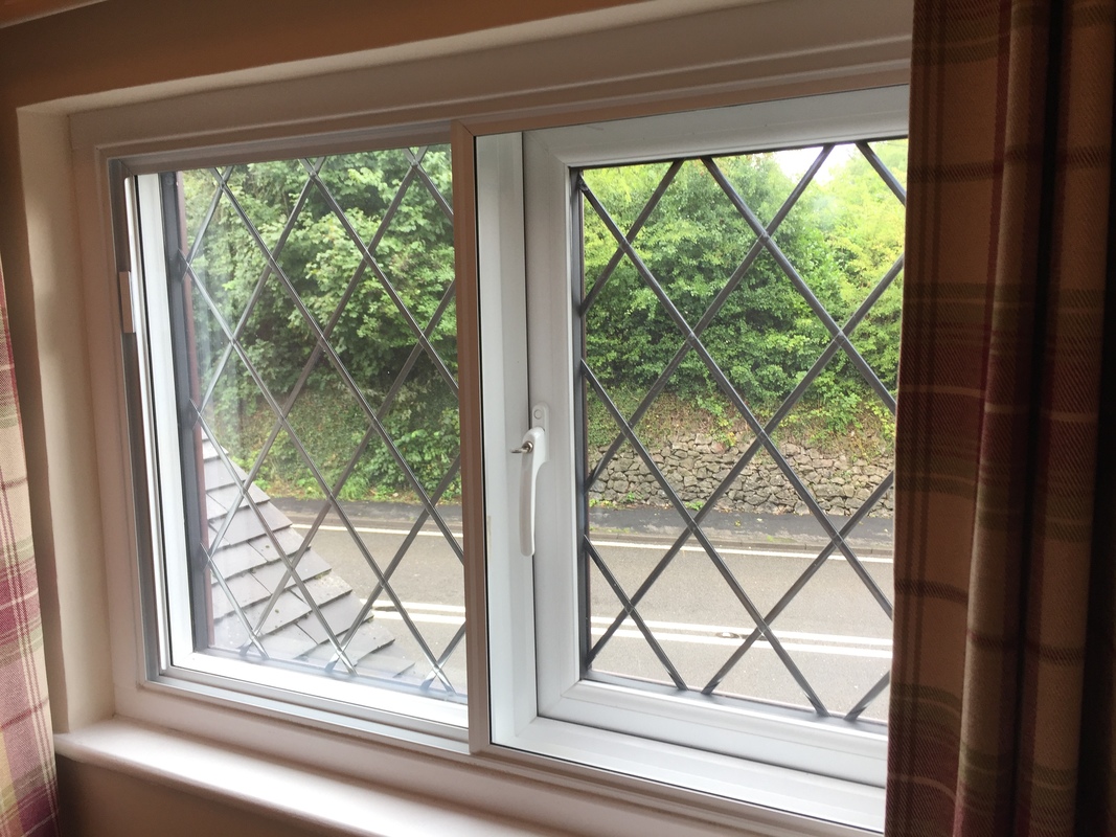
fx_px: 935
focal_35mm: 29
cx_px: 558
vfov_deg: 48.2
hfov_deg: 61.7
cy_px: 418
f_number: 2.2
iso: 32
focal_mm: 4.15
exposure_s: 1/50
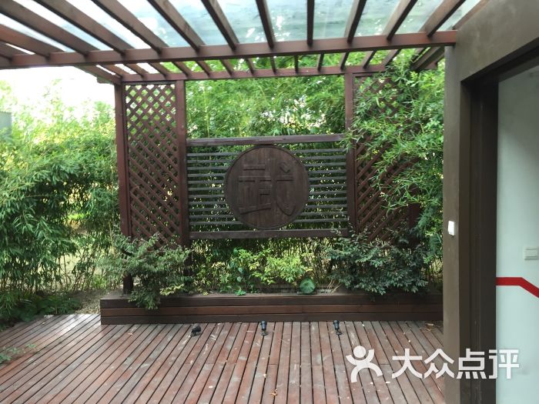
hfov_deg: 61.7
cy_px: 202
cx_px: 270
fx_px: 452
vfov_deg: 48.2
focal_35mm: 29
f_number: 2.2
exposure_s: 1/50
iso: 40
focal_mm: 4.15
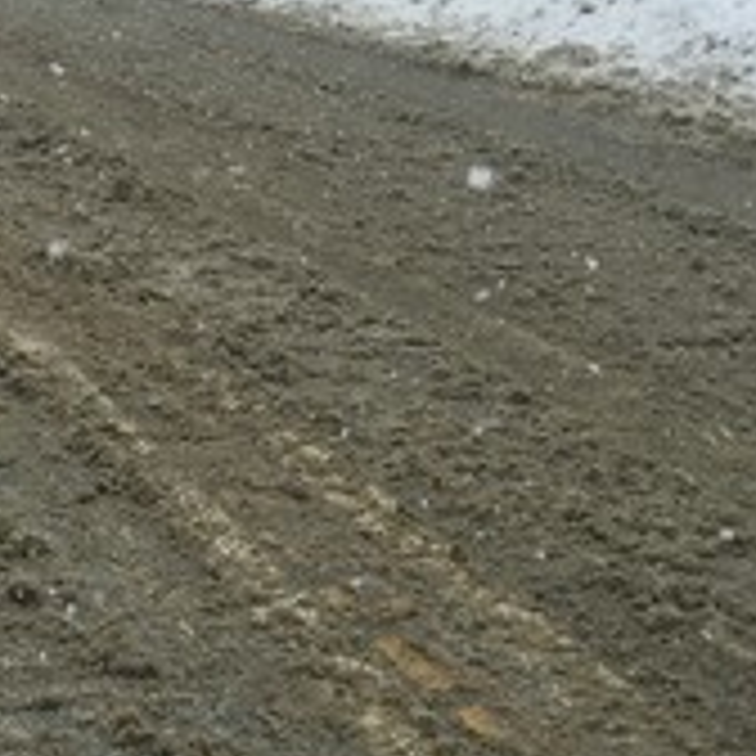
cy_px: 108
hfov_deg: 16.5
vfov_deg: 16.9
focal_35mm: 102
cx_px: -81
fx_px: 2520
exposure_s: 1/760
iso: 32
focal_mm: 4.15
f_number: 2.2
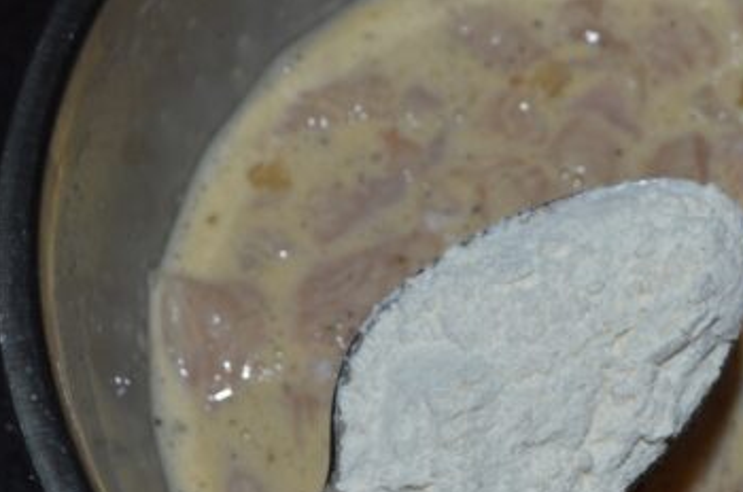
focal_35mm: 78
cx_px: 599
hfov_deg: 25.6
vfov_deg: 17.4
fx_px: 1607
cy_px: 353
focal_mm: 26
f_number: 8
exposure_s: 1/60
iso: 100
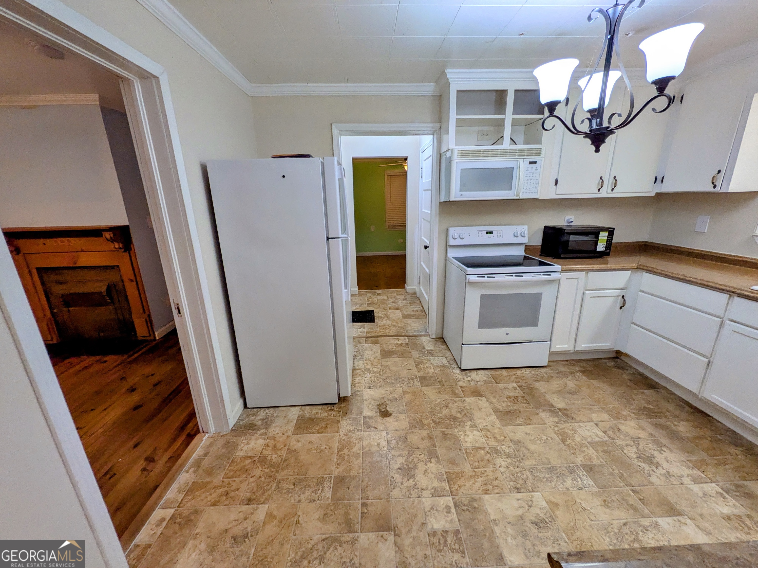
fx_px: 307
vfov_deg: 85.7
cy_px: 284
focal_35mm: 14
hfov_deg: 102.1
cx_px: 379
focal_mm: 1.83
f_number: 2.2
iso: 183
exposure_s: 1/120
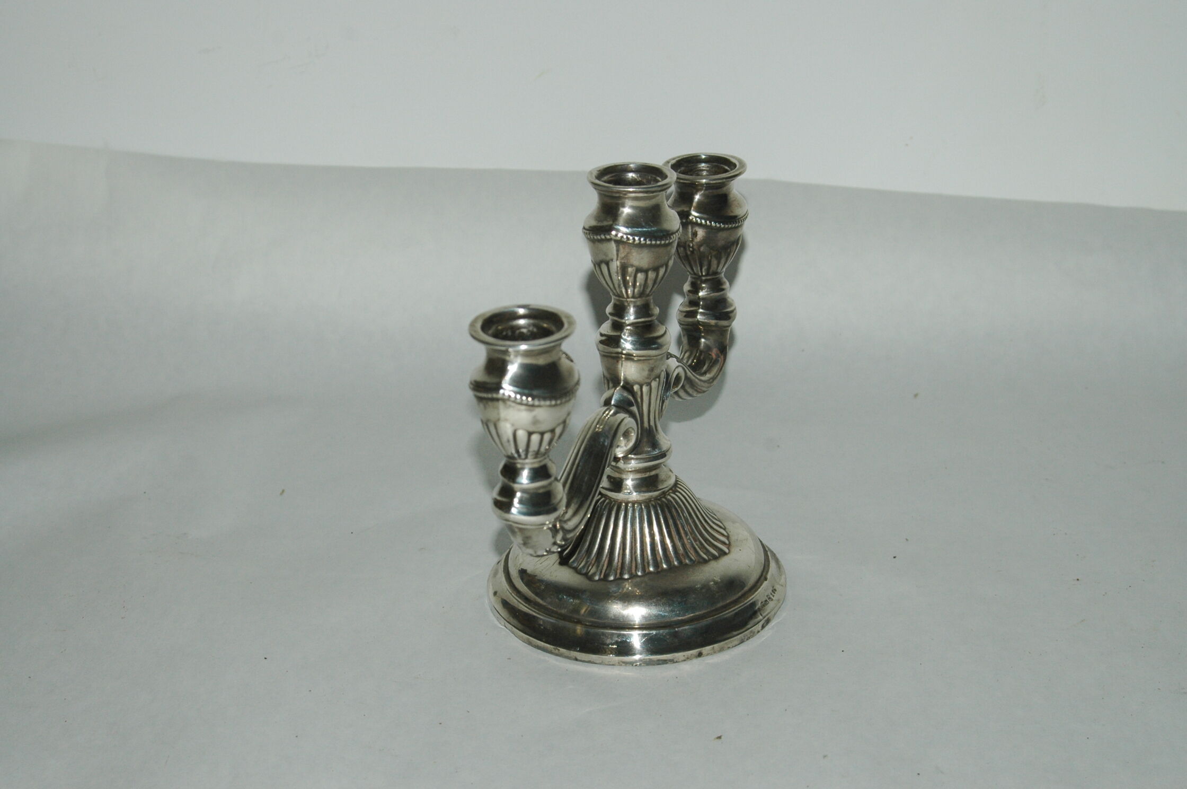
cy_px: 394
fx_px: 1976
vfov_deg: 22.6
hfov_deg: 33.4
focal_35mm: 60
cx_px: 594
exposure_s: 1/125
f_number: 7.1
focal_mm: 40
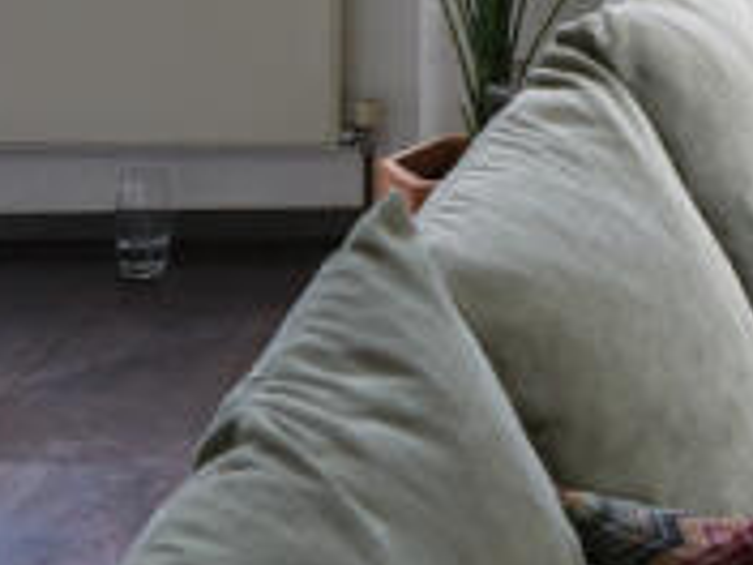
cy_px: -666
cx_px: 1279
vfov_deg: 10.0
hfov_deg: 13.5
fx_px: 2915
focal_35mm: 134
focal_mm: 24
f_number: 7.1
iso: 100
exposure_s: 1/13
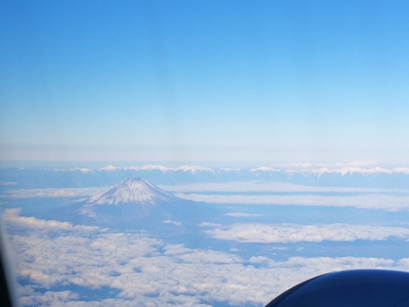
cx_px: 204
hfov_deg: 18.2
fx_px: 1276
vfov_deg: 13.7
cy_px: 154
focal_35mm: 108
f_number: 2.2
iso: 50
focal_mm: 4.5
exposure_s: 1/1046
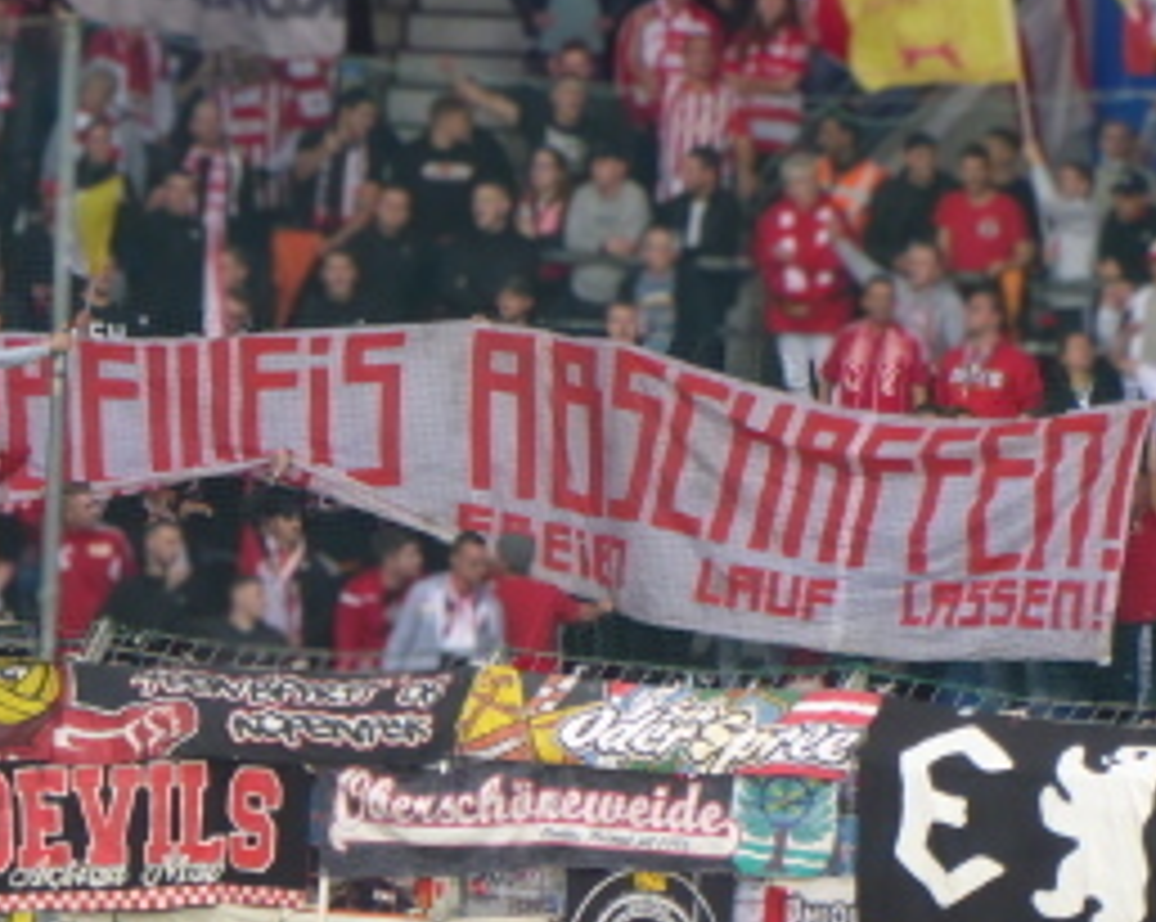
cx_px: 400
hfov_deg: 2.1
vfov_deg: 1.7
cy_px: 436
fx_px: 31440
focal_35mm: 920
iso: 800
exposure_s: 1/125
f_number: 6.1
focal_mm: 96.2
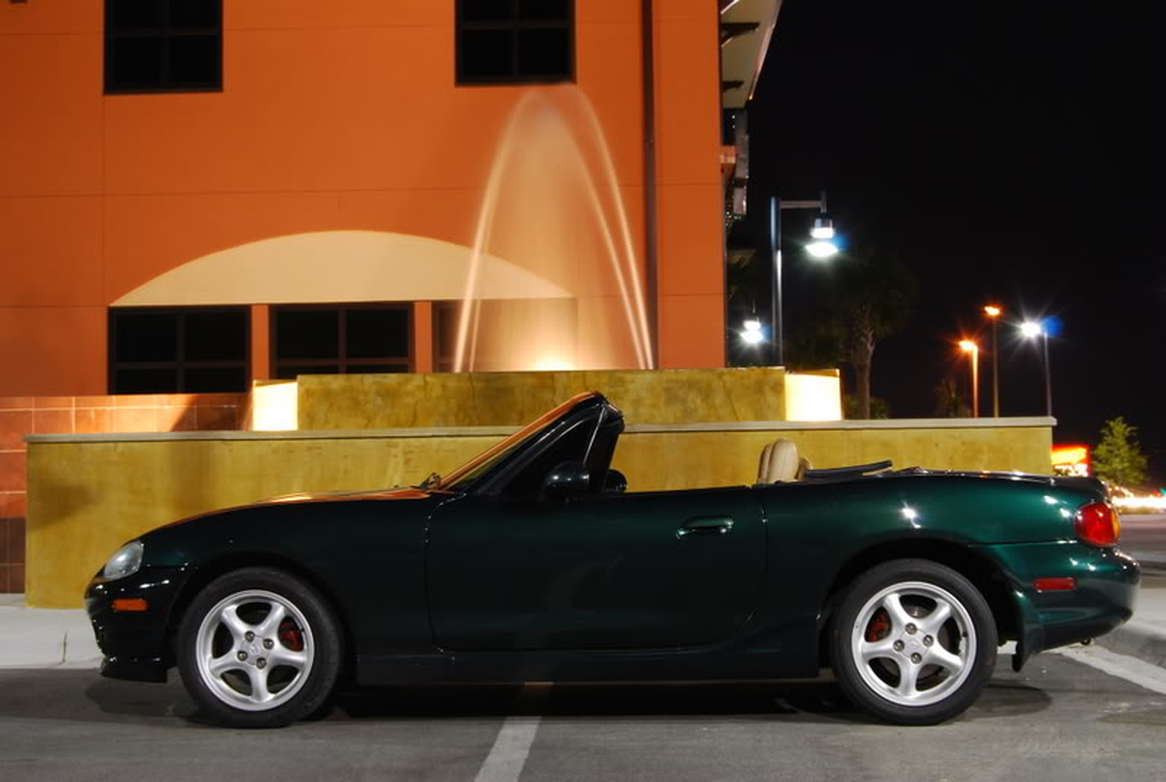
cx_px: 583
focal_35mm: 57
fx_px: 1849
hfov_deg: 35.0
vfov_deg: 23.9
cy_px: 391
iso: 100
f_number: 10
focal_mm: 38
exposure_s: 10
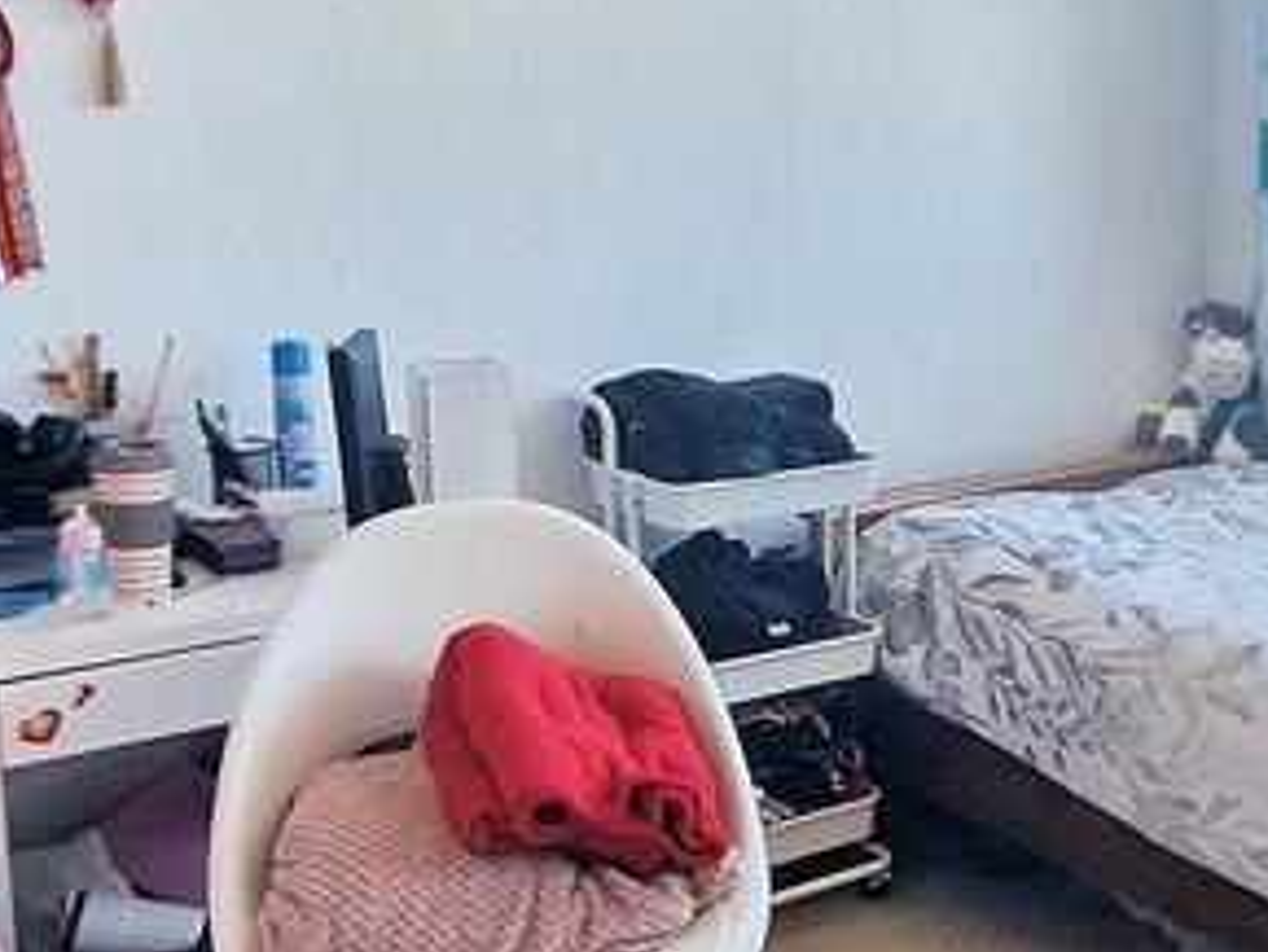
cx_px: 1031
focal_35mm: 46
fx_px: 1686
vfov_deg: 31.5
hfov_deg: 39.5
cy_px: 399
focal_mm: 2.2
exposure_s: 1/170
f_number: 2.2
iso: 50
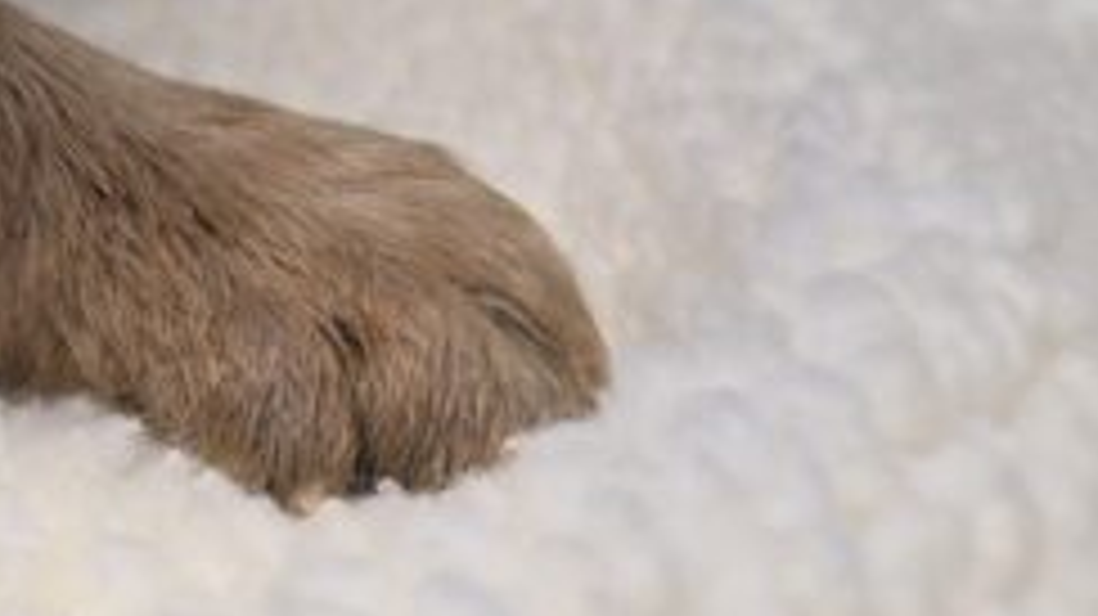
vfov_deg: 9.7
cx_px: -1170
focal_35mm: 105
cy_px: -1021
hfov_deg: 15.6
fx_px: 3056
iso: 80
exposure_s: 1/120
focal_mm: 6.3
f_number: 1.7
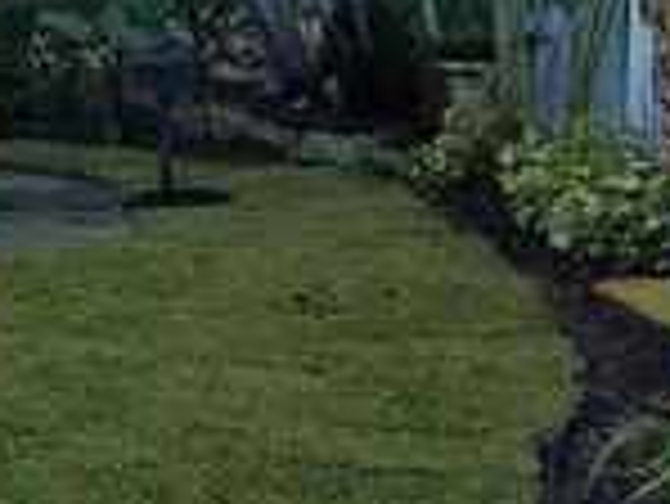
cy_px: 11
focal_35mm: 87
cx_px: -301
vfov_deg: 16.7
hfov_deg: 19.8
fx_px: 1685
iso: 50
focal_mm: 4.2
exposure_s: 1/351
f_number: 1.7
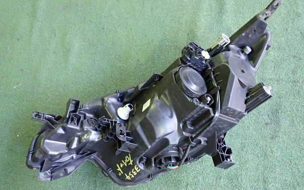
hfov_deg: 59.6
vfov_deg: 39.5
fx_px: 265
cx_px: 151
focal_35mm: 32
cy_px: 100
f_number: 2.3
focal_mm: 5.4
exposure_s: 1/30
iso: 640
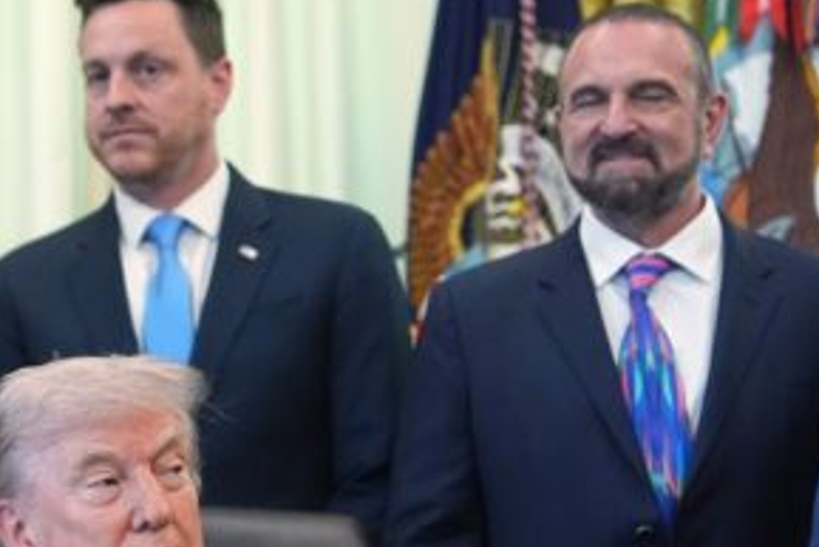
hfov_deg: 13.1
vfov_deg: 8.9
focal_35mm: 154
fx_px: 3505
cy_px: 456
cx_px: -14
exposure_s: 1/500
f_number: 2.8
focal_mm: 64
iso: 4000
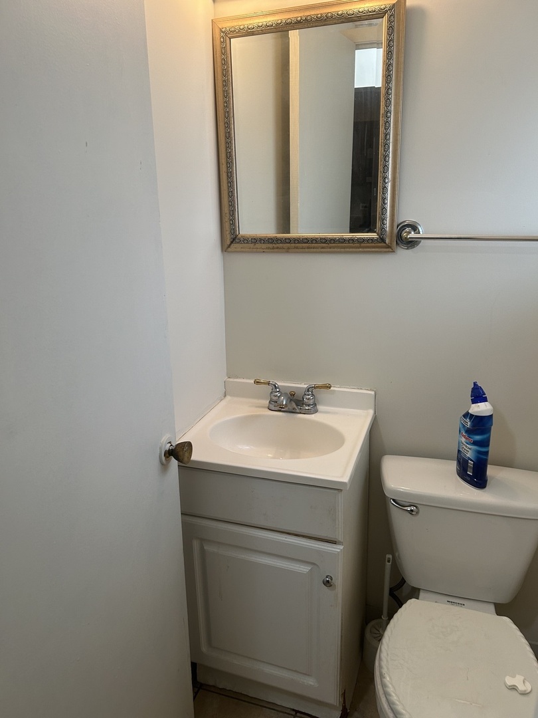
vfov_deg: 67.3
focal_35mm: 26
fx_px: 539
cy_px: 359
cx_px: 269
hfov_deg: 53.1
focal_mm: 5.7
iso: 80
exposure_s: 1/60
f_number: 1.5
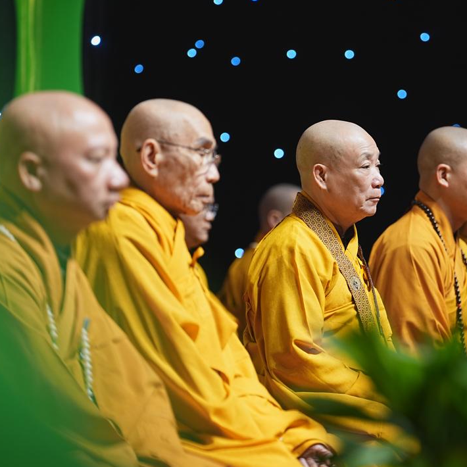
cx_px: 335
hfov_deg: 8.2
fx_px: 3266
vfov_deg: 8.2
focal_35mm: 214
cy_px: 258
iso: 500
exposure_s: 1/100
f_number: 2.8
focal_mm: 149
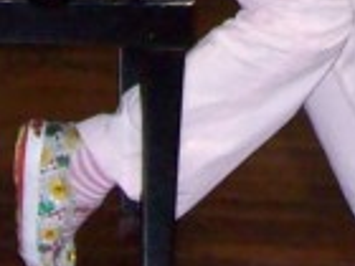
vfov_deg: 5.4
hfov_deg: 7.4
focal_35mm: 263
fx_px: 2697
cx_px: 563
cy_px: -480
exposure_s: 1/64
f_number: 2.7
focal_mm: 6
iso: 200
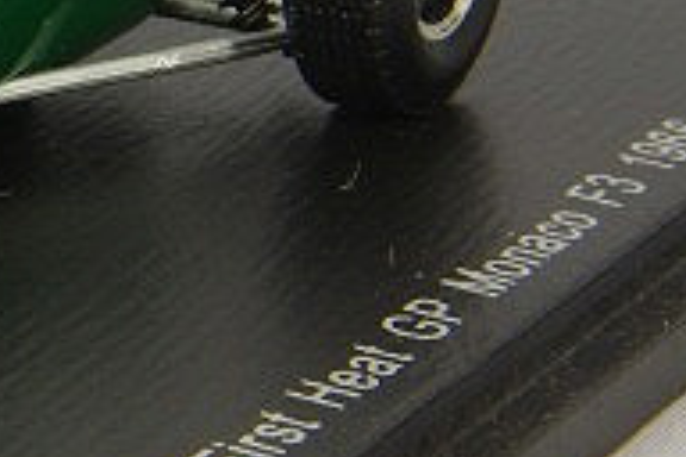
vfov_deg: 3.7
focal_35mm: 373
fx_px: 7107
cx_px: -368
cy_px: 16
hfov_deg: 5.5
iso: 400
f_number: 32
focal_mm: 75
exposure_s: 1
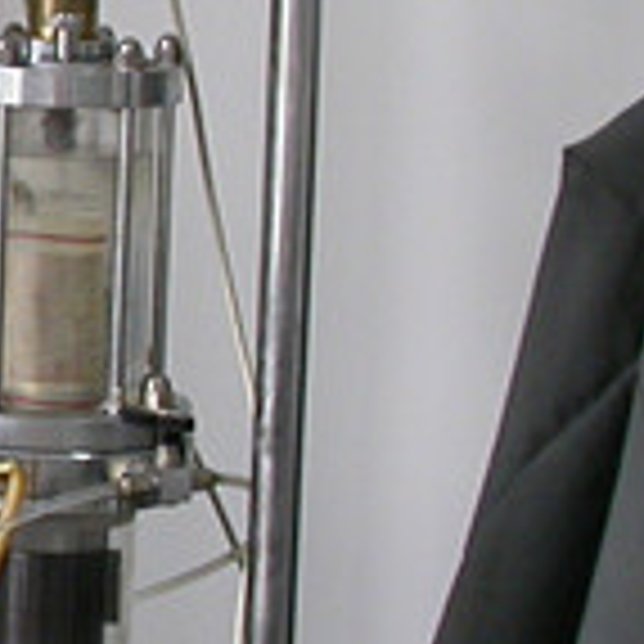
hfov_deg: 9.0
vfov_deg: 9.3
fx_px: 3957
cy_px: 198
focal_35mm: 188
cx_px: -450
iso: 100
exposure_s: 1/52.4
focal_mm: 8
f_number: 3
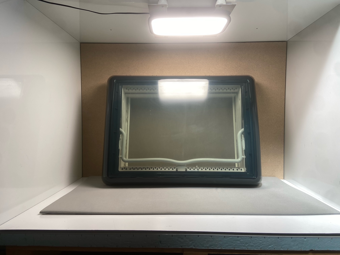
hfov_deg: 67.3
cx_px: 170
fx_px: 255
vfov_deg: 53.1
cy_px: 128
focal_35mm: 26
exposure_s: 1/100
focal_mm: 4.25
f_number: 1.8
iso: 32
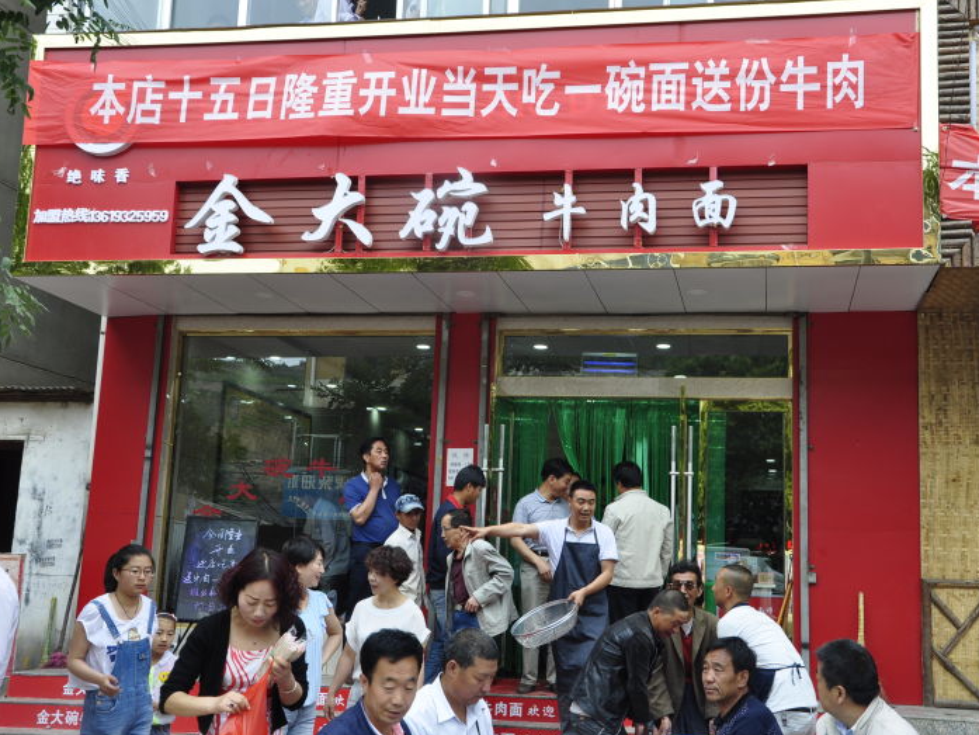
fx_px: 1216
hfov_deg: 43.8
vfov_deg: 33.6
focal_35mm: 43
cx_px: 535
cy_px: 372
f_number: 9
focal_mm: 26
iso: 400
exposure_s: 1/100
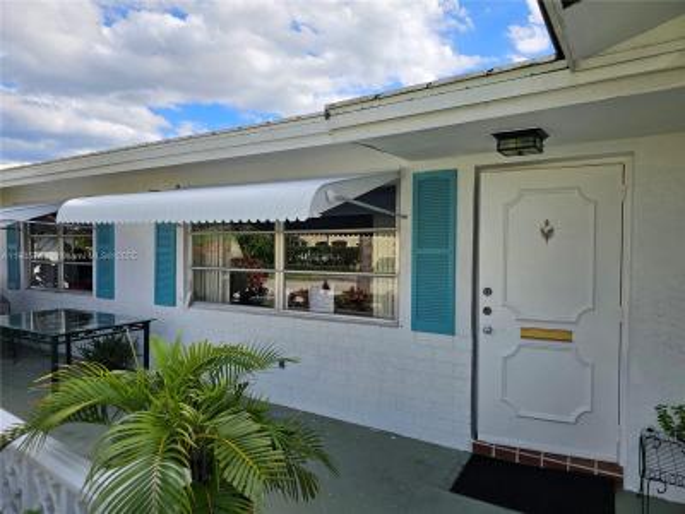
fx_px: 455
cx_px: 342
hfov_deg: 73.9
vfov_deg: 58.9
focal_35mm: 23
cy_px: 257
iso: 10
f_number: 1.7
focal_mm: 6.3
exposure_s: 1/717
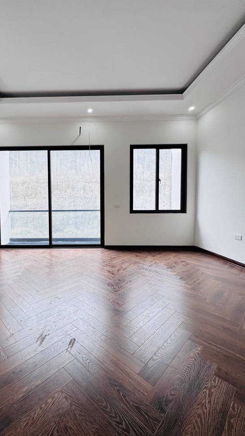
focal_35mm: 16
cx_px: 79
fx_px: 185
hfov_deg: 65.1
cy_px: 213
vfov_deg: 99.4
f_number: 2.2
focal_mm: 2.22
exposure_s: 1/113
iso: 40
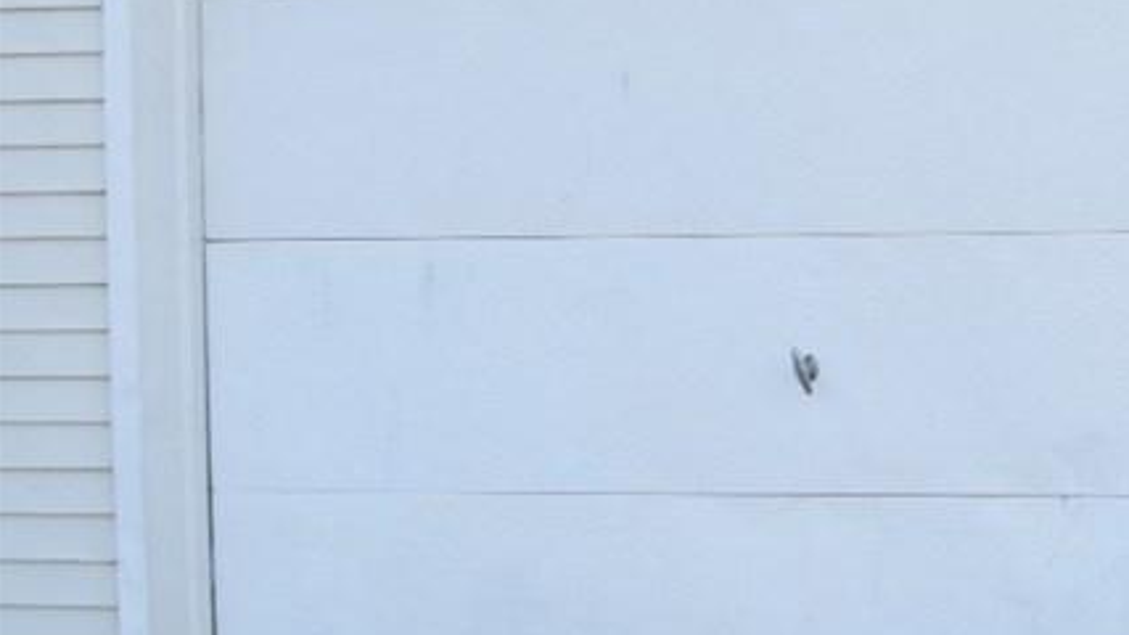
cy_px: 98
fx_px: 2634
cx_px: 1430
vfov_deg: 13.6
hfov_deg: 22.0
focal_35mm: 88
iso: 140
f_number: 5.6
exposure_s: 1/125
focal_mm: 22
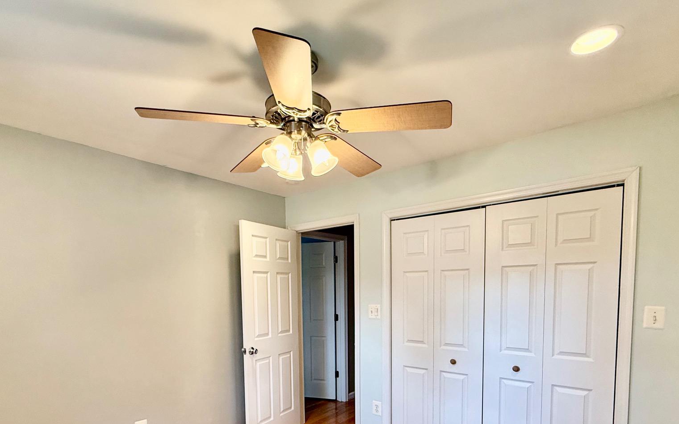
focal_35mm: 20
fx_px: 370
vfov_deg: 56.9
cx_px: 328
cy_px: 314
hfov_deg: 85.0
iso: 200
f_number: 2.2
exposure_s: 1/120
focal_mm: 2.22
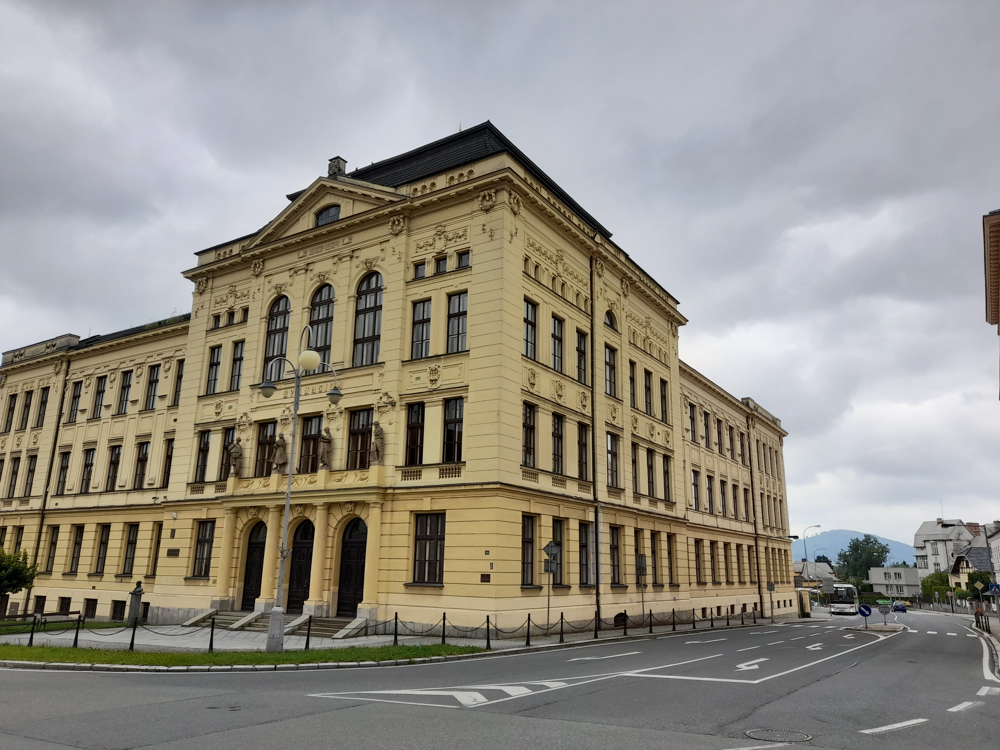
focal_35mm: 25
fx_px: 722
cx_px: 500
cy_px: 375
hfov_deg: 69.4
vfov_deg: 54.9
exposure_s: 1/382
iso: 20
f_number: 2
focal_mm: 4.6
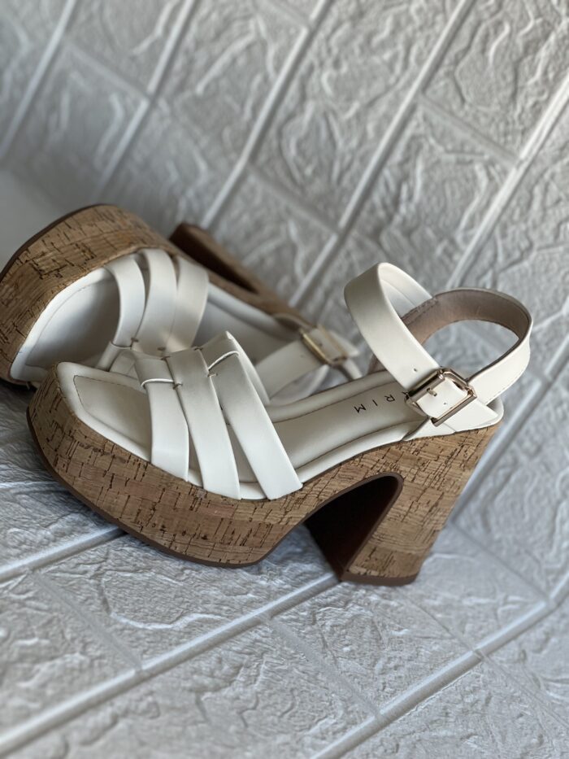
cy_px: 380
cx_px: 284
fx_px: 1687
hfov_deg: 19.1
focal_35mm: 77
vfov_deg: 25.3
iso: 100
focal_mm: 9
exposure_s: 1/120
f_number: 2.8
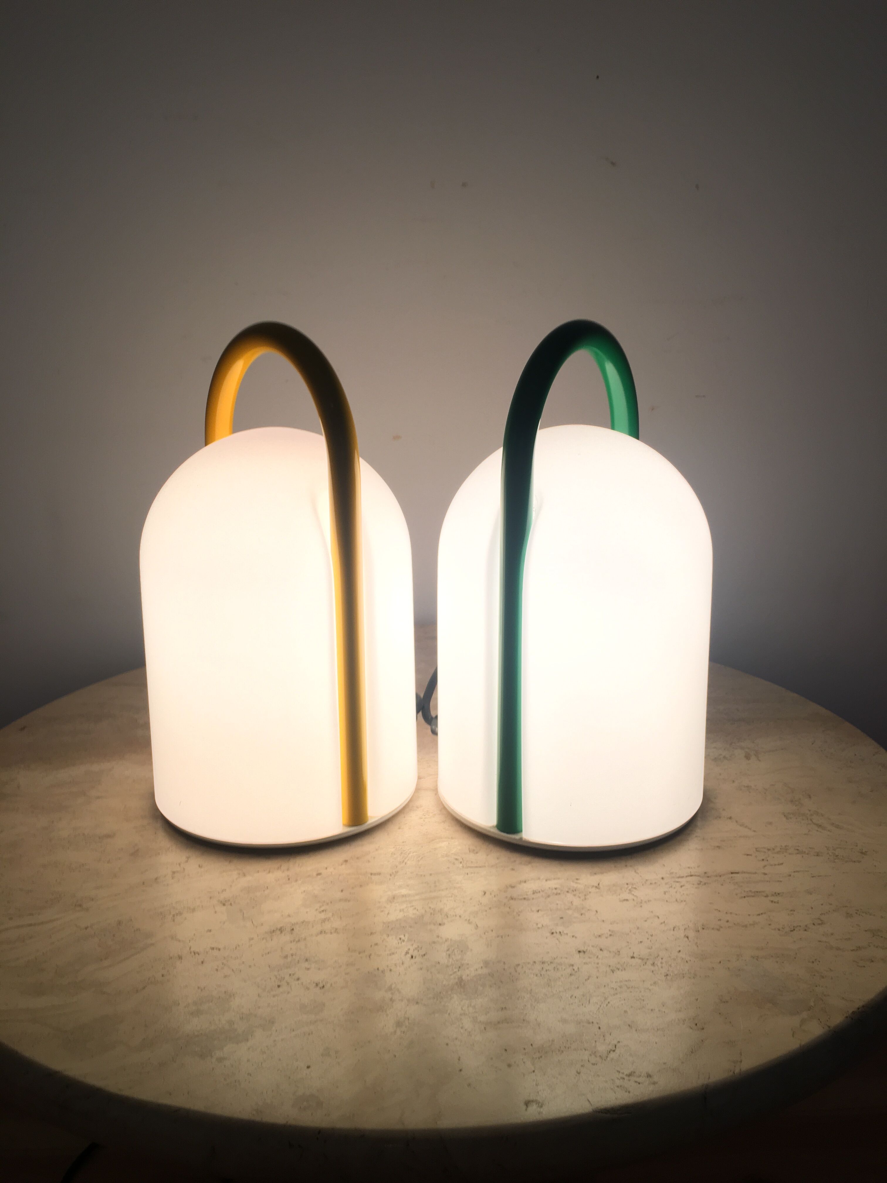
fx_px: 991
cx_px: 444
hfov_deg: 48.2
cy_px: 592
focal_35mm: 29
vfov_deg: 61.7
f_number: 2.2
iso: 25
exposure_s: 1/33
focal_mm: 4.15
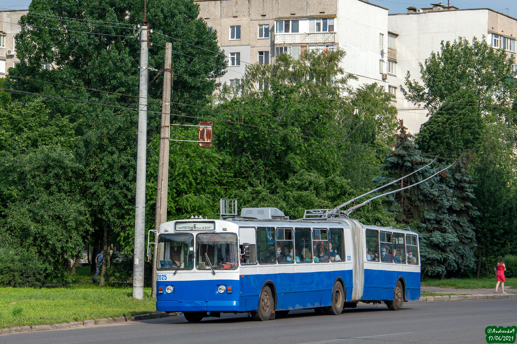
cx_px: 258
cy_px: 172
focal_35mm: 87
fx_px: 1248
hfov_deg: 23.4
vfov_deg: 15.7
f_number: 9
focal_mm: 58
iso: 200
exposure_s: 1/800
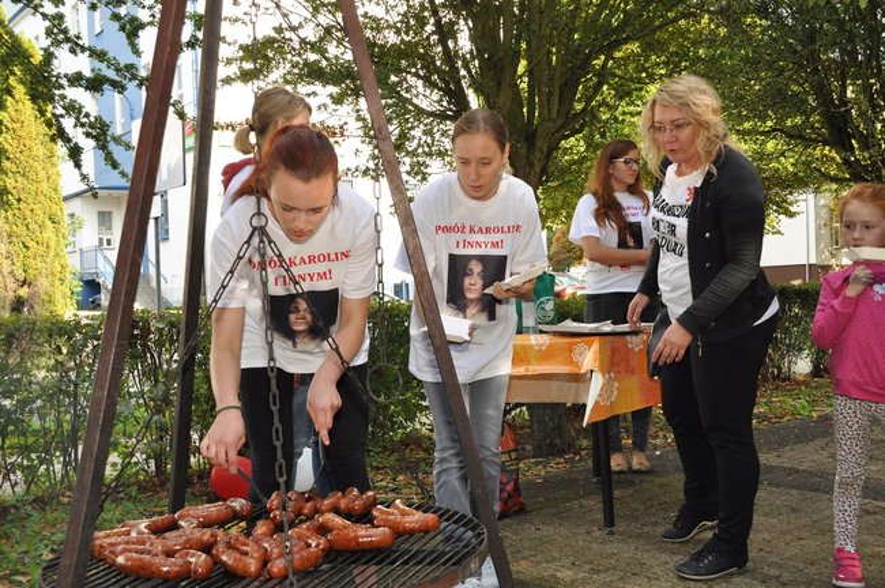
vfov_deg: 35.4
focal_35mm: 38
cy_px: 294
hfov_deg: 51.3
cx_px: 442
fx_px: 921
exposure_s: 1/200
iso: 500
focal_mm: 25
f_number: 9
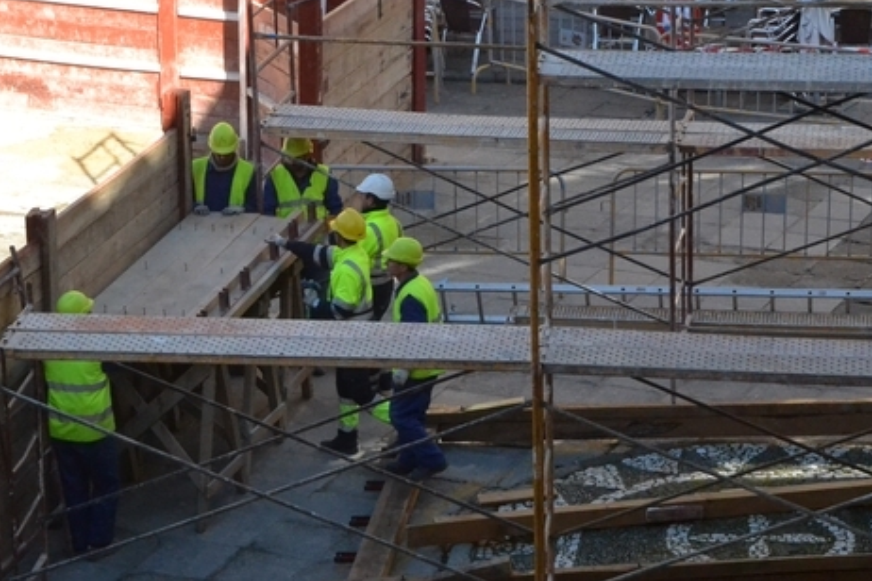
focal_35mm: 117
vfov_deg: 11.7
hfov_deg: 17.5
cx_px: 472
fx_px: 2831
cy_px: 318
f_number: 13
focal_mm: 45
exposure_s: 1/640
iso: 3200
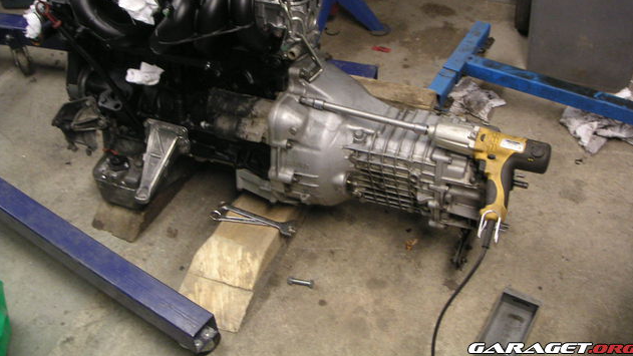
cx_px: 319
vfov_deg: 28.2
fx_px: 705
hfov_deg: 48.4
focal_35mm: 42
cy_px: 117
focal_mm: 6
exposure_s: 1/10
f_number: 2.8
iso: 100
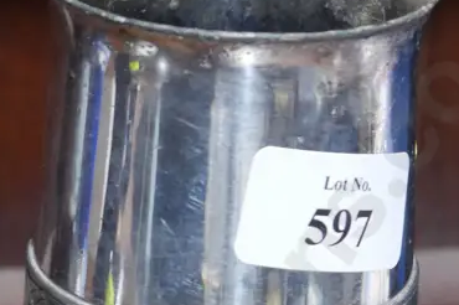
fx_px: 2204
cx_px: 169
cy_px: 458
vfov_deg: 7.8
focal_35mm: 173
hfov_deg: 11.9
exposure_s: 1/60
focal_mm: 30
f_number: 5.4
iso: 1250
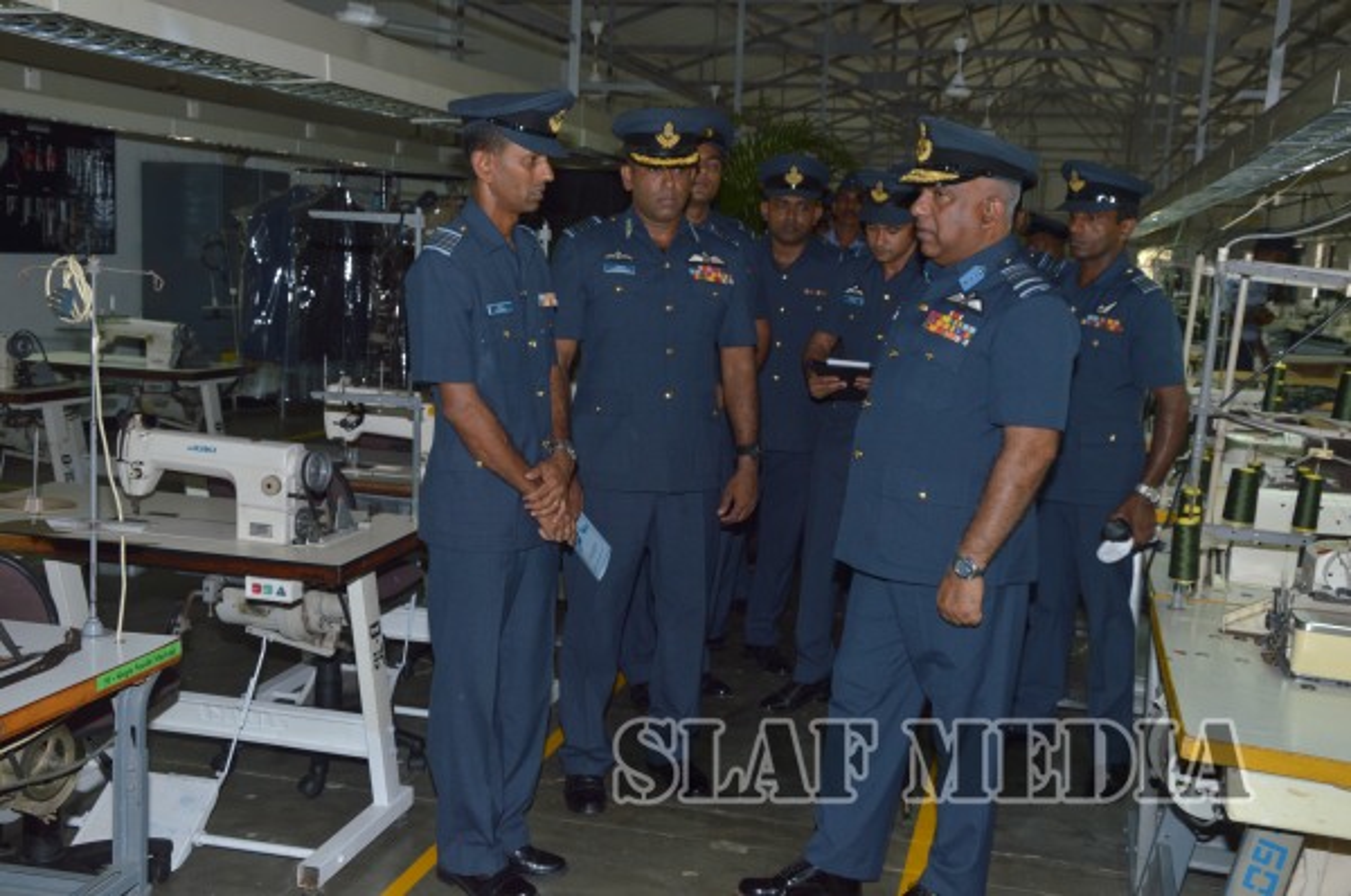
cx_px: 676
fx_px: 1461
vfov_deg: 34.1
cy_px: 448
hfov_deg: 49.6
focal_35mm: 39
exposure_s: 1/50
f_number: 5.6
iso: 200
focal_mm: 26
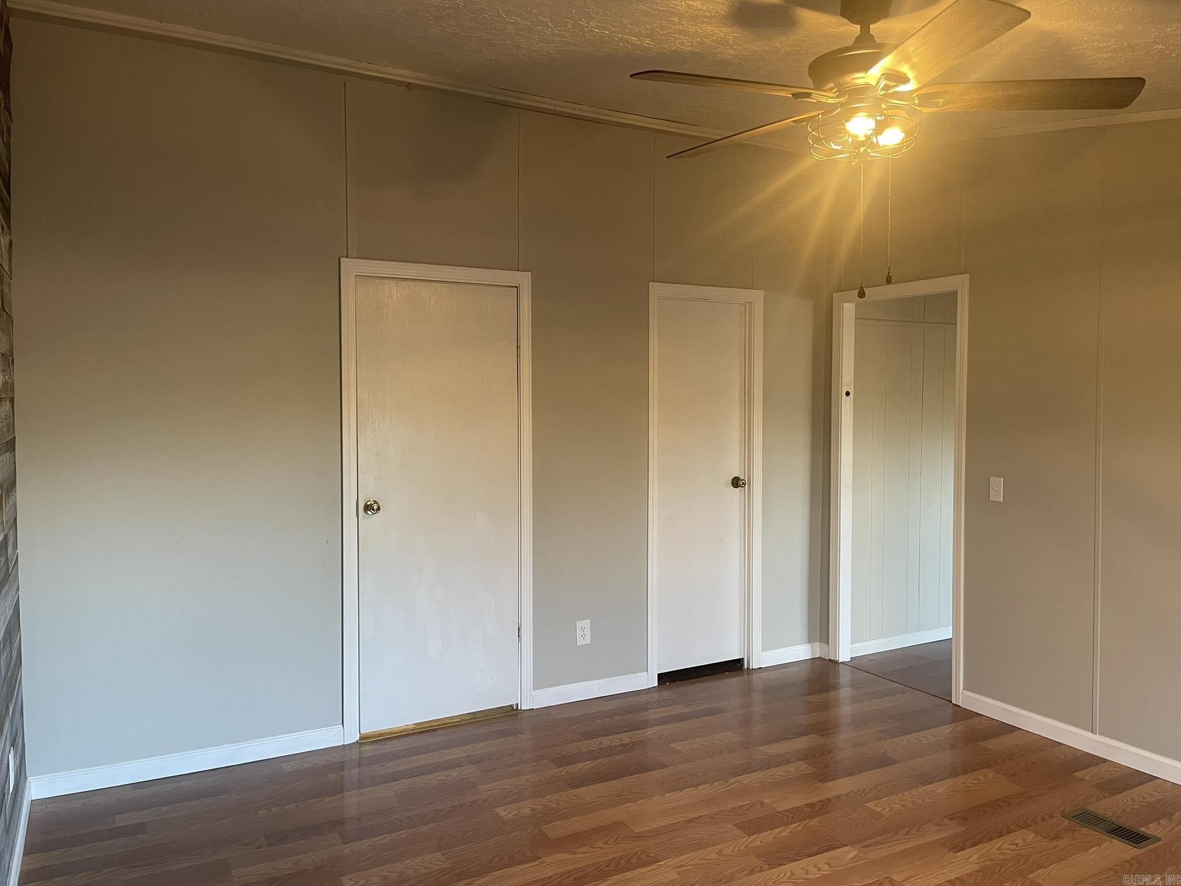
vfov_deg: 53.1
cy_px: 443
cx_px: 590
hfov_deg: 67.3
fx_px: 887
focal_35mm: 26
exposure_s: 1/60
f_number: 1.6
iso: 125
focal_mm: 4.2
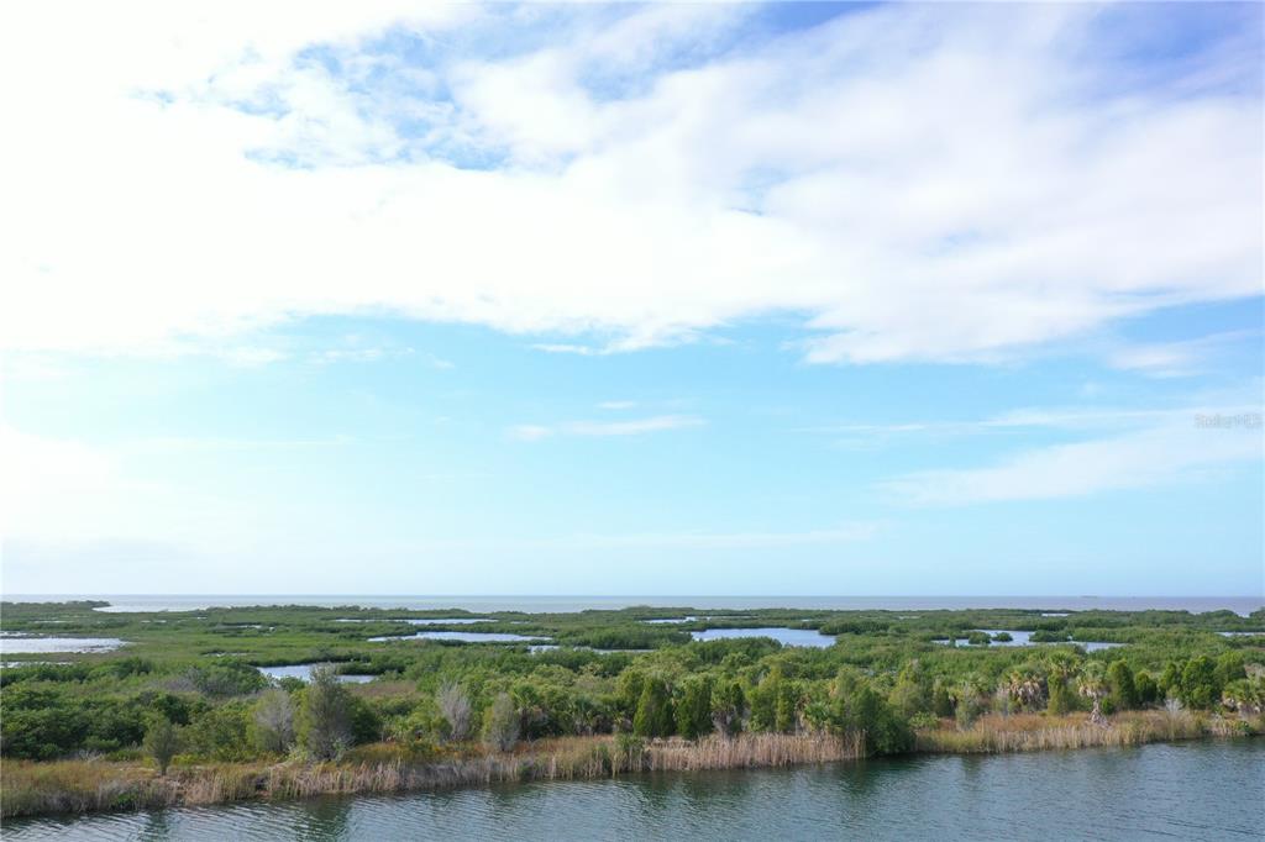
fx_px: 984
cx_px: 632
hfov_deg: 65.5
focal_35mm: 28
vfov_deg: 46.4
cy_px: 421
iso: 200
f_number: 5.6
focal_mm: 10.26
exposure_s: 1/500
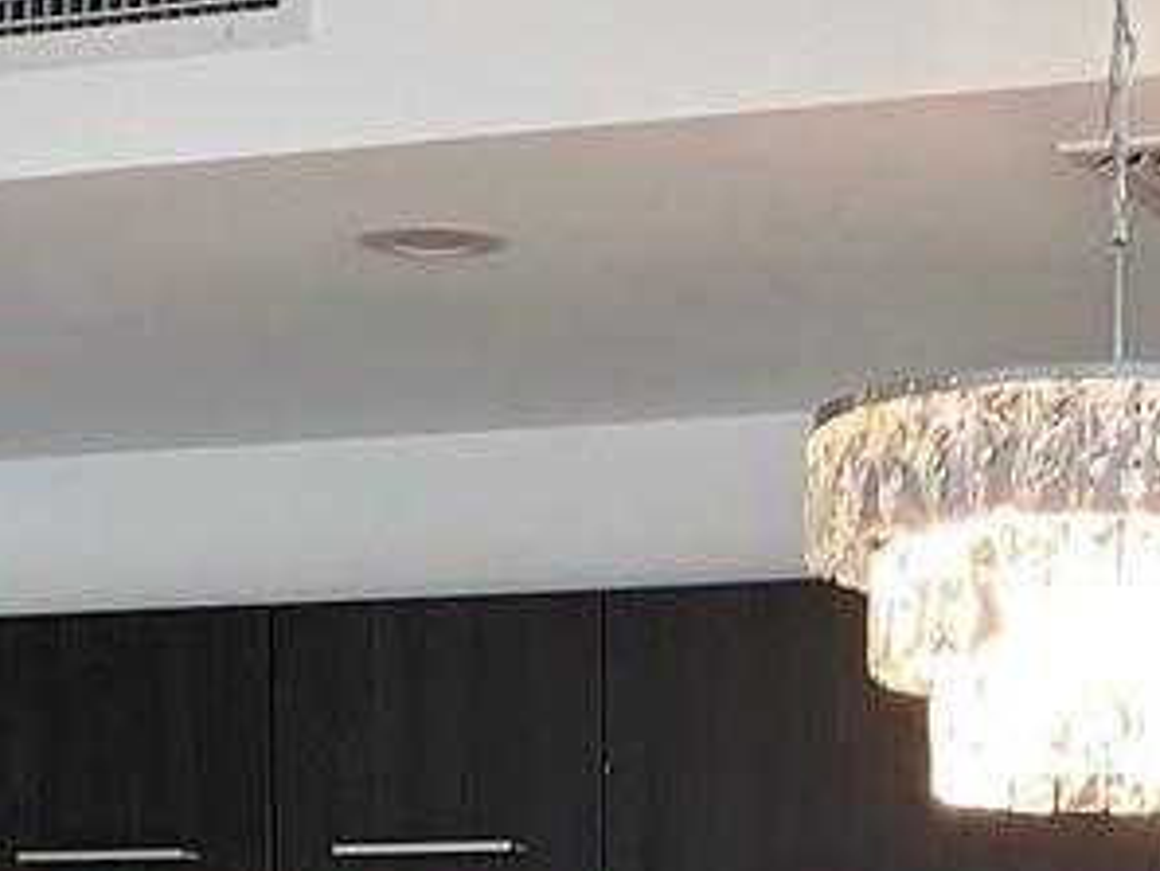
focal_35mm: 140
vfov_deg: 9.7
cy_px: 1836
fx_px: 4693
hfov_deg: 14.0
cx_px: 863
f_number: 1.8
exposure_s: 1/28
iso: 32
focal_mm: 4.25
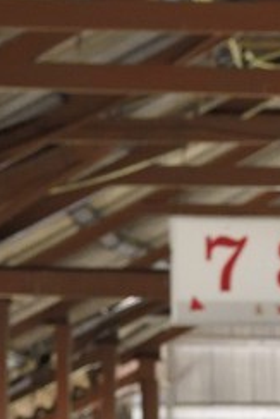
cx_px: 624
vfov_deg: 5.0
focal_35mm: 393
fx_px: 4578
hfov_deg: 3.5
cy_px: 1192
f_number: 10
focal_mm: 60
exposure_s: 1/100
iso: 1600
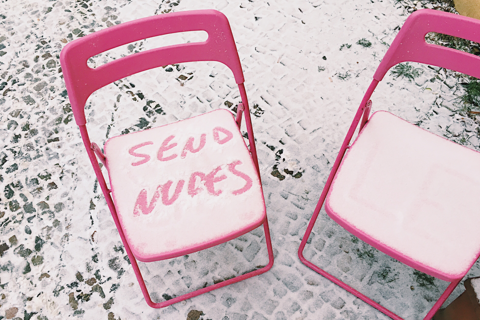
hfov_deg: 60.3
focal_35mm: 31
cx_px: 235
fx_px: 413
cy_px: 160
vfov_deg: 42.3
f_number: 2.2
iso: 40
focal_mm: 4.15
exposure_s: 1/33
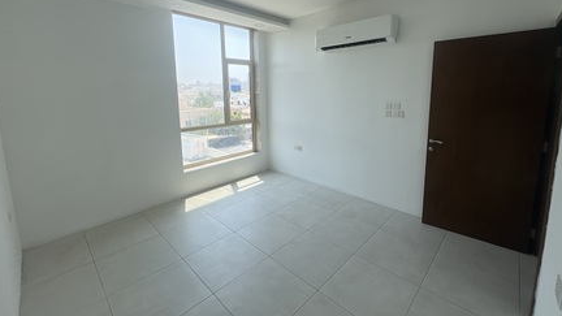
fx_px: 224
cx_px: 289
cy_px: 123
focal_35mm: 15
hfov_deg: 103.0
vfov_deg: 69.6
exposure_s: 1/282
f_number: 1.8
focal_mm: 1.57
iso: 32
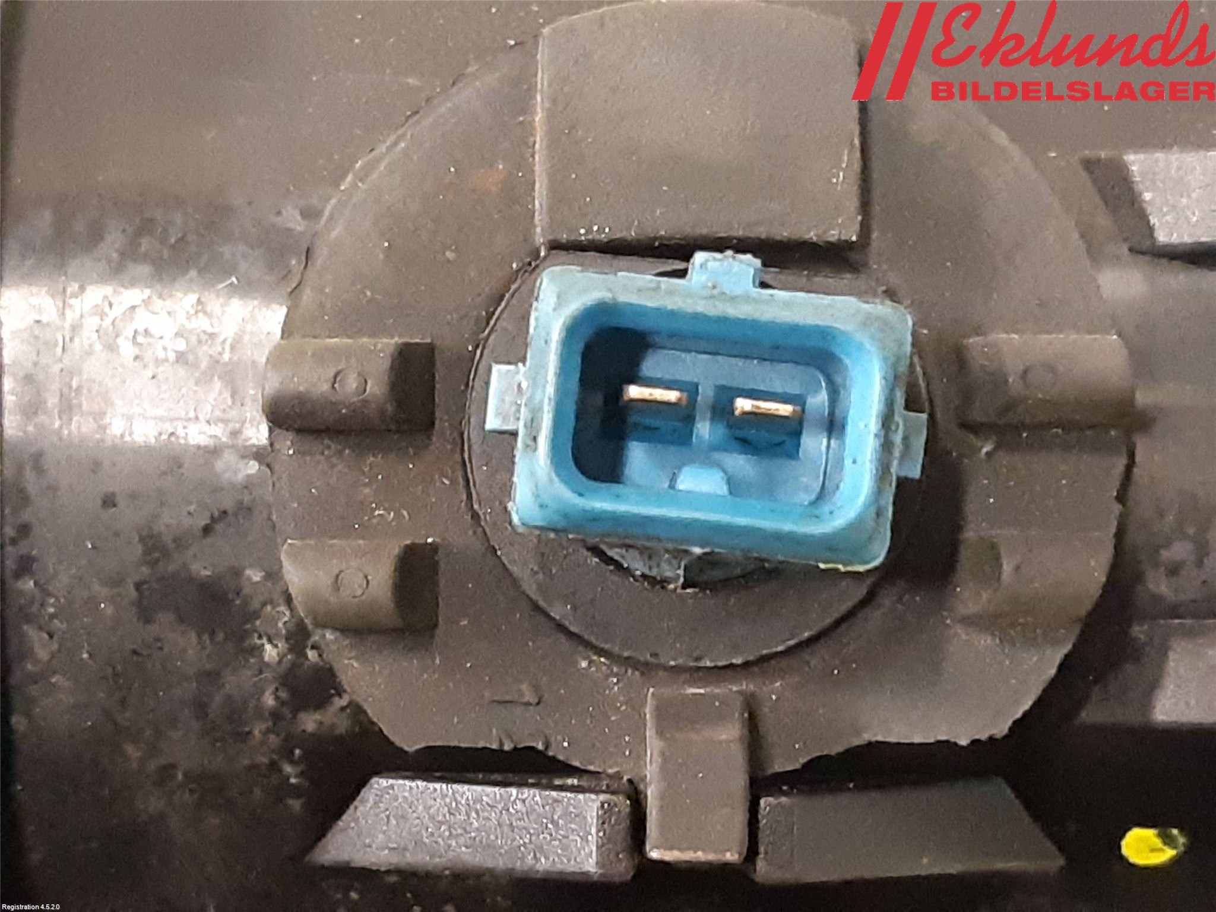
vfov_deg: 53.1
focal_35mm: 26
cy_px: 456
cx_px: 608
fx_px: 913
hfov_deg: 67.3
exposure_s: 1/25
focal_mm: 3.93
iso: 500
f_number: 1.7
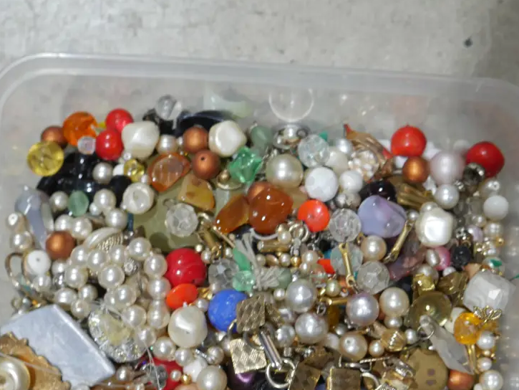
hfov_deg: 29.8
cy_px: 248
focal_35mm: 65
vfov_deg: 22.5
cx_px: 261
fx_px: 975
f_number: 5.1
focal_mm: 23
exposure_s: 1/60
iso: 500
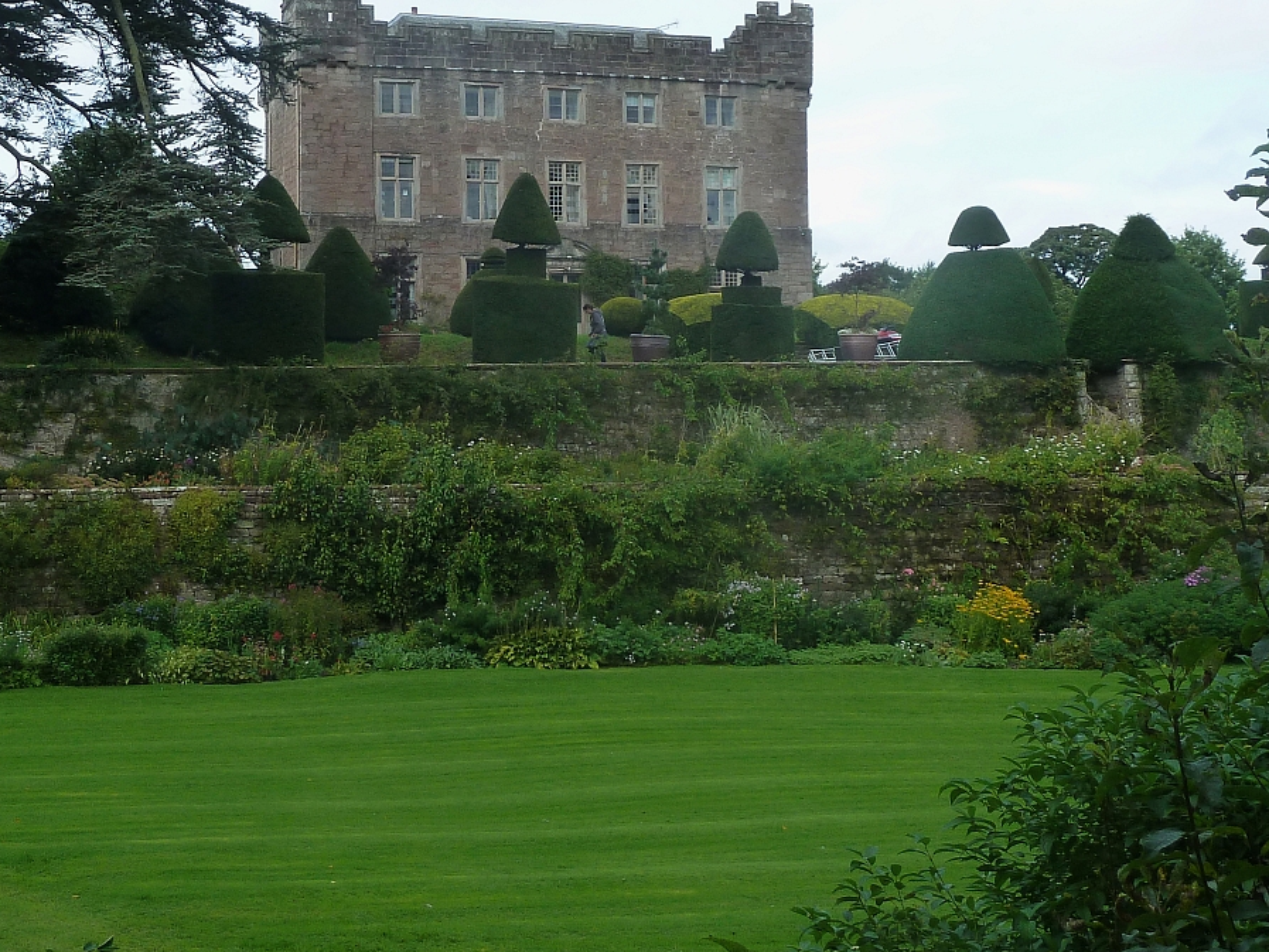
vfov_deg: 26.3
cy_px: 266
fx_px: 2017
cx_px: 509
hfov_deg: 34.8
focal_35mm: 55
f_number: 4
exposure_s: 1/250
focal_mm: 6.1
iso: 125
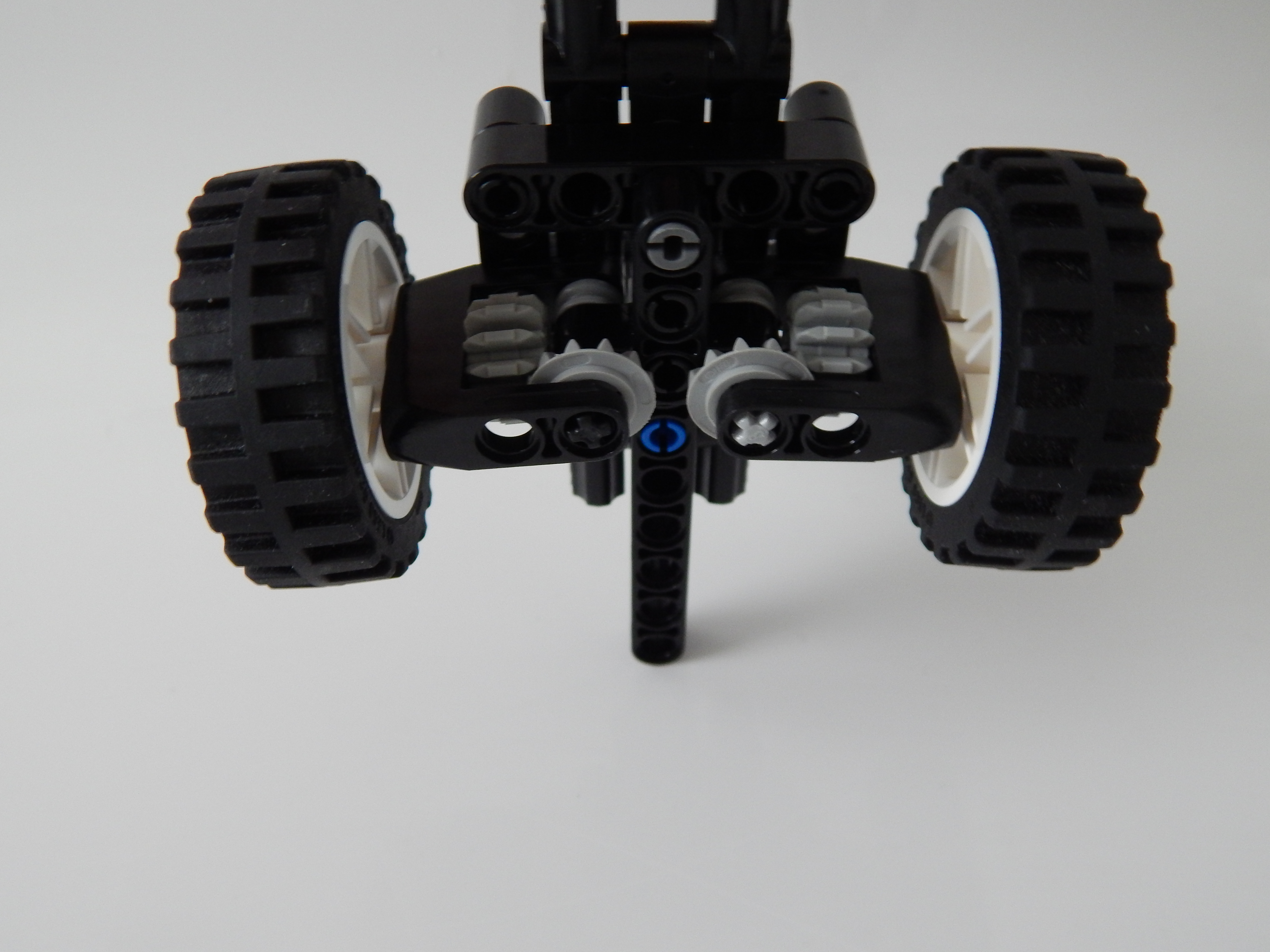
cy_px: 476
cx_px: 635
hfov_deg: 52.6
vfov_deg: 40.7
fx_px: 1284
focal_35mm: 35
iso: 400
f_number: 3.3
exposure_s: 1/15
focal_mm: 6.1
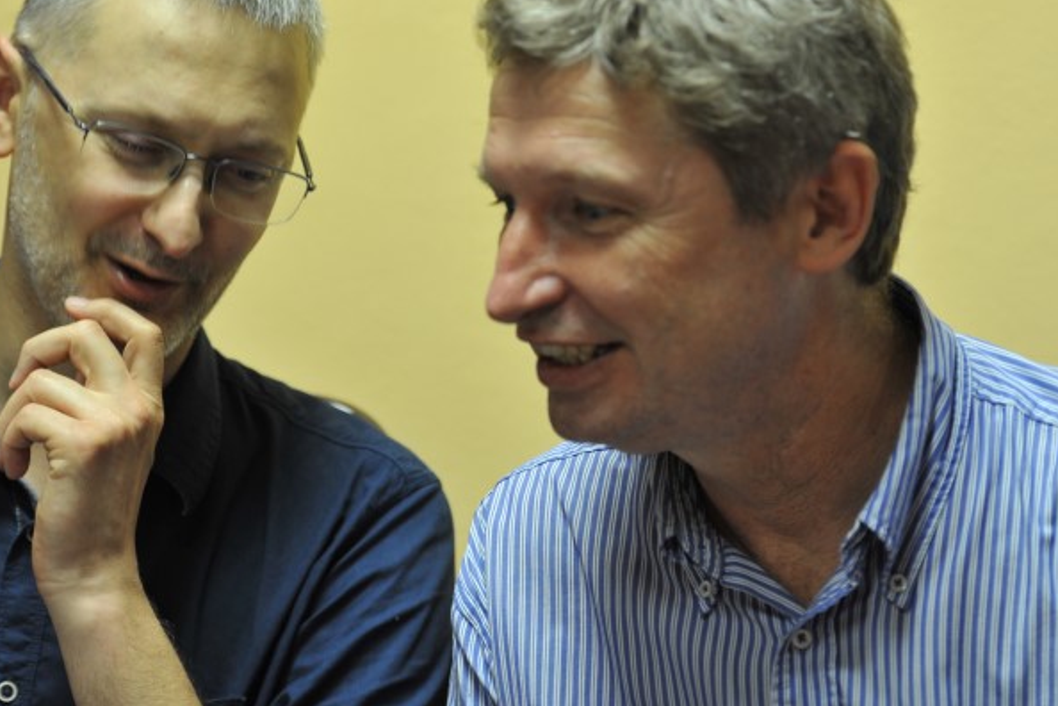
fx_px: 3086
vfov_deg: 13.0
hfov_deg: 19.5
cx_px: 493
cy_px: 269
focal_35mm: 105
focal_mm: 78
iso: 640
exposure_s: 1/40
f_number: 3.2
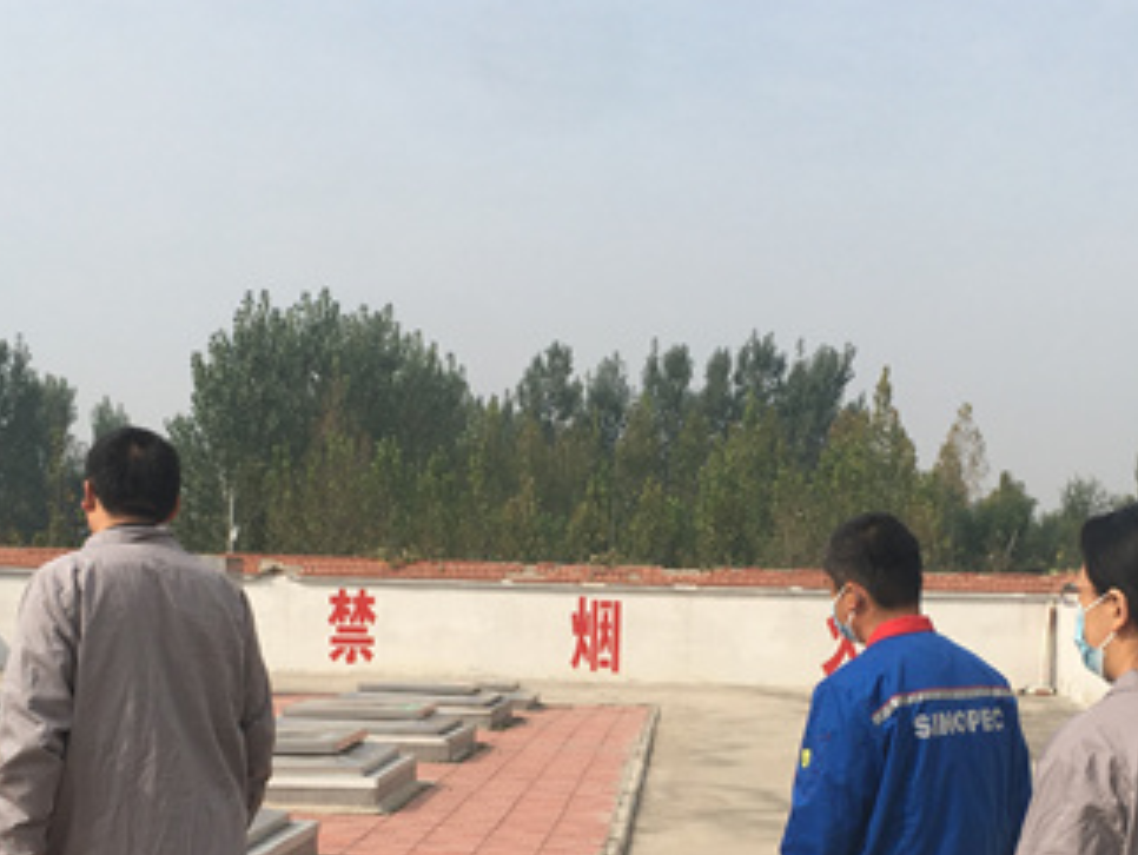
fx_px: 1777
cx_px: 618
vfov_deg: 26.4
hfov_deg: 35.5
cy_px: 724
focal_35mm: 54
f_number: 2.2
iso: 25
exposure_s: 1/2262
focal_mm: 4.15
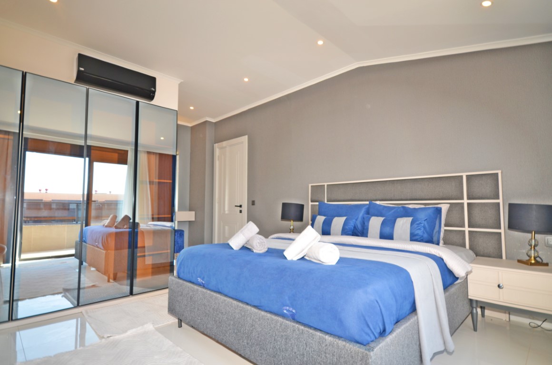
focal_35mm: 20
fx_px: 298
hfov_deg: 85.5
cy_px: 182
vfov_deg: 63.0
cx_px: 276
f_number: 4.5
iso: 200
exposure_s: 1/60
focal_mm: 13
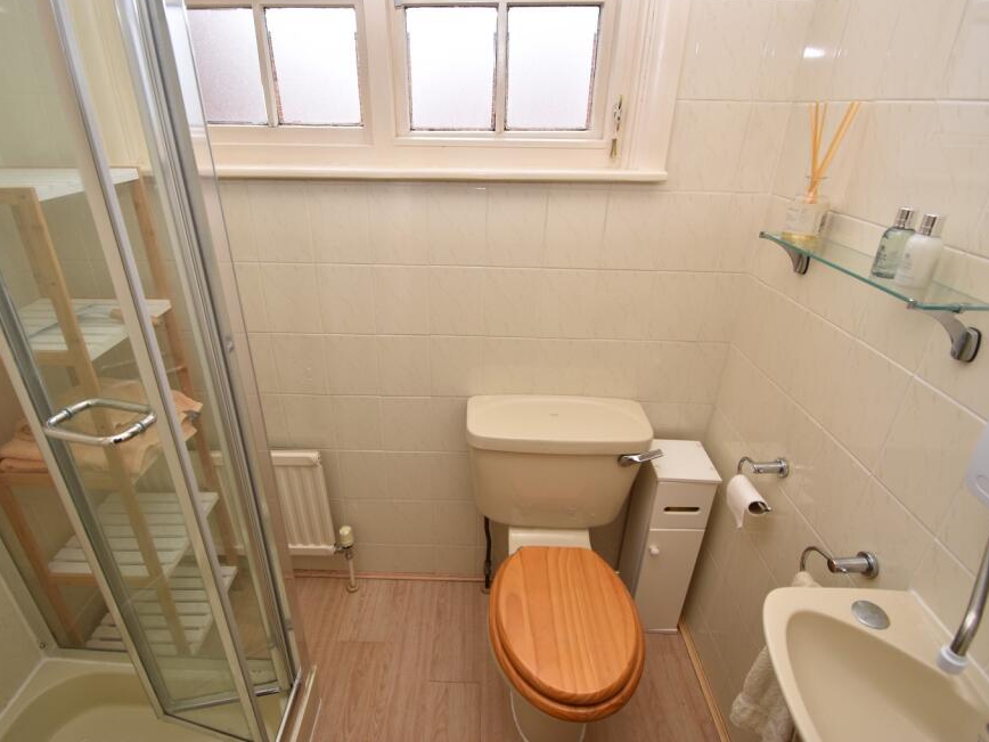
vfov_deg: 74.7
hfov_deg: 90.9
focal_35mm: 17
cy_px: 356
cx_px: 467
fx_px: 486
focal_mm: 10
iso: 100
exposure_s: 1/60
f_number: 4.5
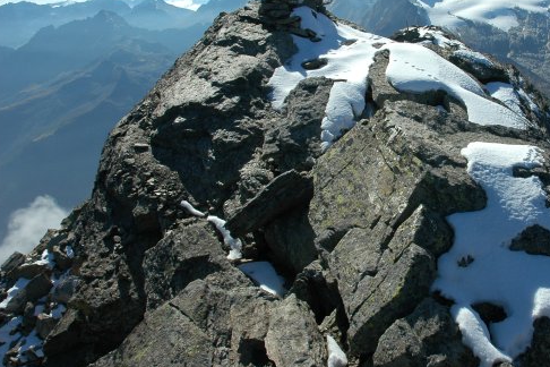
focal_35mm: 40
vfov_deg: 33.3
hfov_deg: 47.0
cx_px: 402
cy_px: 153
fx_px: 611
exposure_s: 1/400
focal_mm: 18
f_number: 11
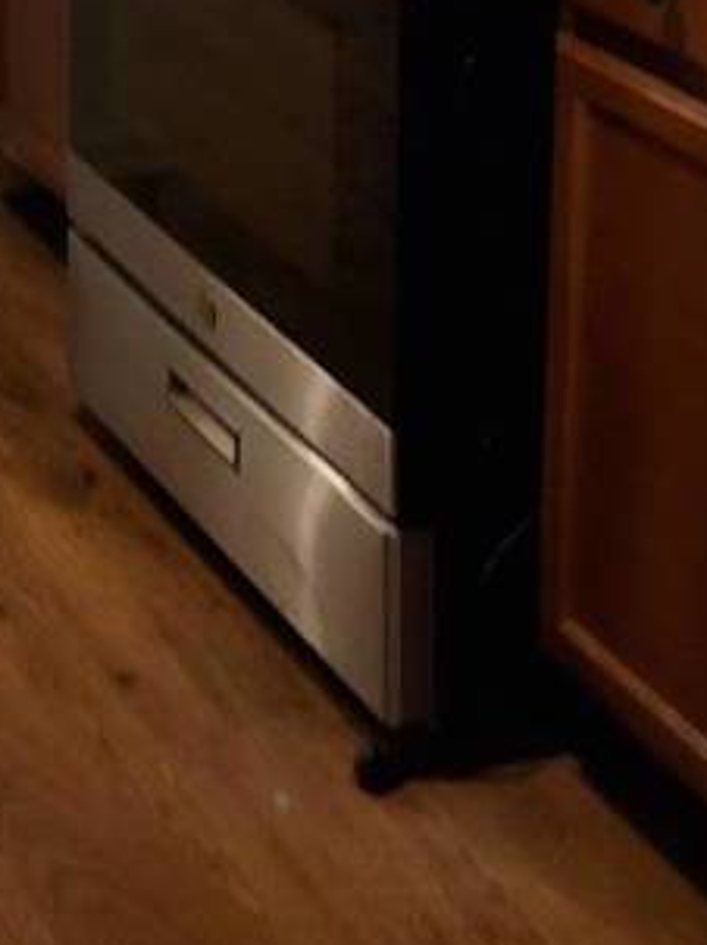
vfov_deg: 18.7
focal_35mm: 93
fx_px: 2536
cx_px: -106
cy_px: -451
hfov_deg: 15.4
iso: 250
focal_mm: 4.3
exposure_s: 1/39
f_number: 1.5
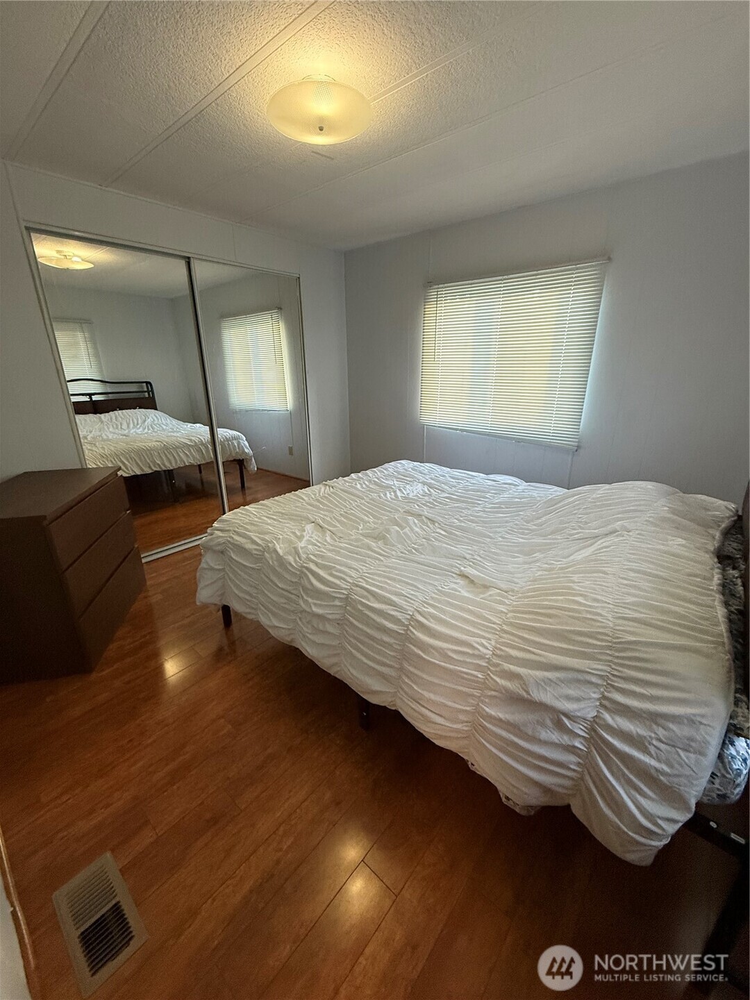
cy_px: 500
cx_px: 375
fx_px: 404
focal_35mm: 14
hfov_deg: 85.7
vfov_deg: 102.1
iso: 400
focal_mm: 2.22
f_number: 2.2
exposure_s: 1/60
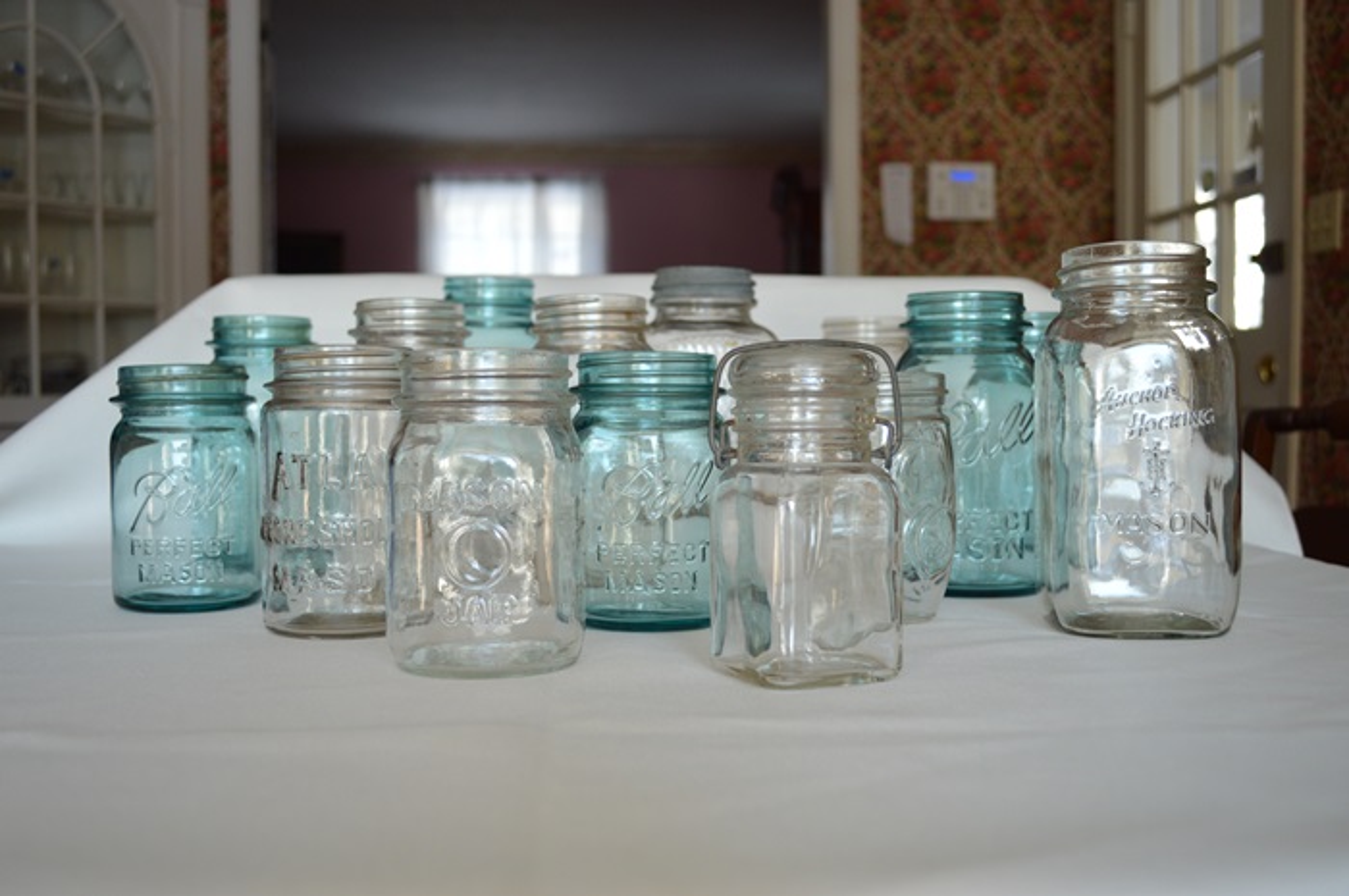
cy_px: 448
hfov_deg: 53.2
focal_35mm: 36
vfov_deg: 36.8
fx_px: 1347
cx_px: 674
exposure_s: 1/100
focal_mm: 24
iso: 400
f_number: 4.5
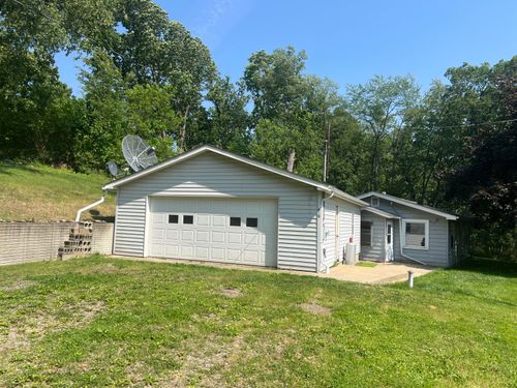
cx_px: 258
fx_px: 388
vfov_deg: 53.1
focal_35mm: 26
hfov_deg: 67.3
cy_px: 194
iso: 50
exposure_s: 1/3257
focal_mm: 5.7
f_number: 1.5
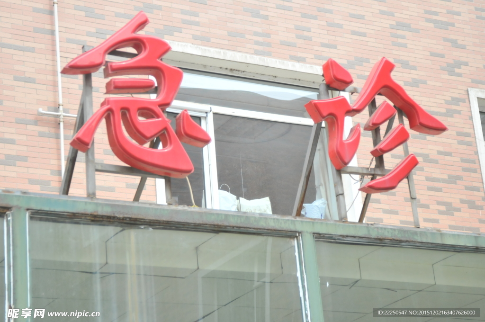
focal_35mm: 98
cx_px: 242
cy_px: 161
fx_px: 1312
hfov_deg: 20.9
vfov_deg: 14.0
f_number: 4.5
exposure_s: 1/800
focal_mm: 65
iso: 800
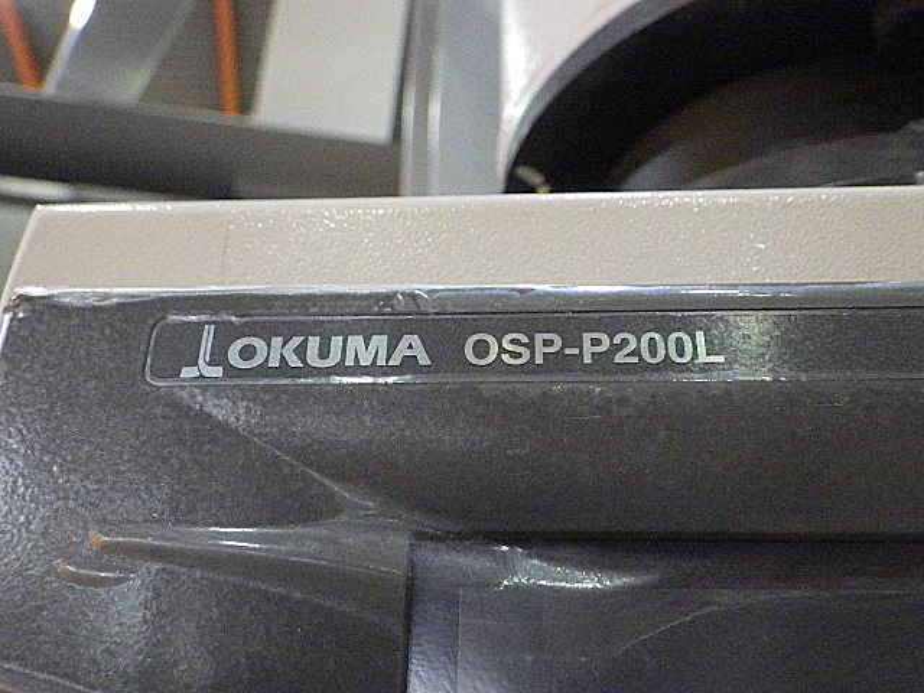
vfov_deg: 41.8
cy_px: 346
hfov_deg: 54.0
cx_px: 462
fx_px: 908
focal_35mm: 34
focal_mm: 6.1
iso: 1000
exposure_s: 1/50
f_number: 3.8
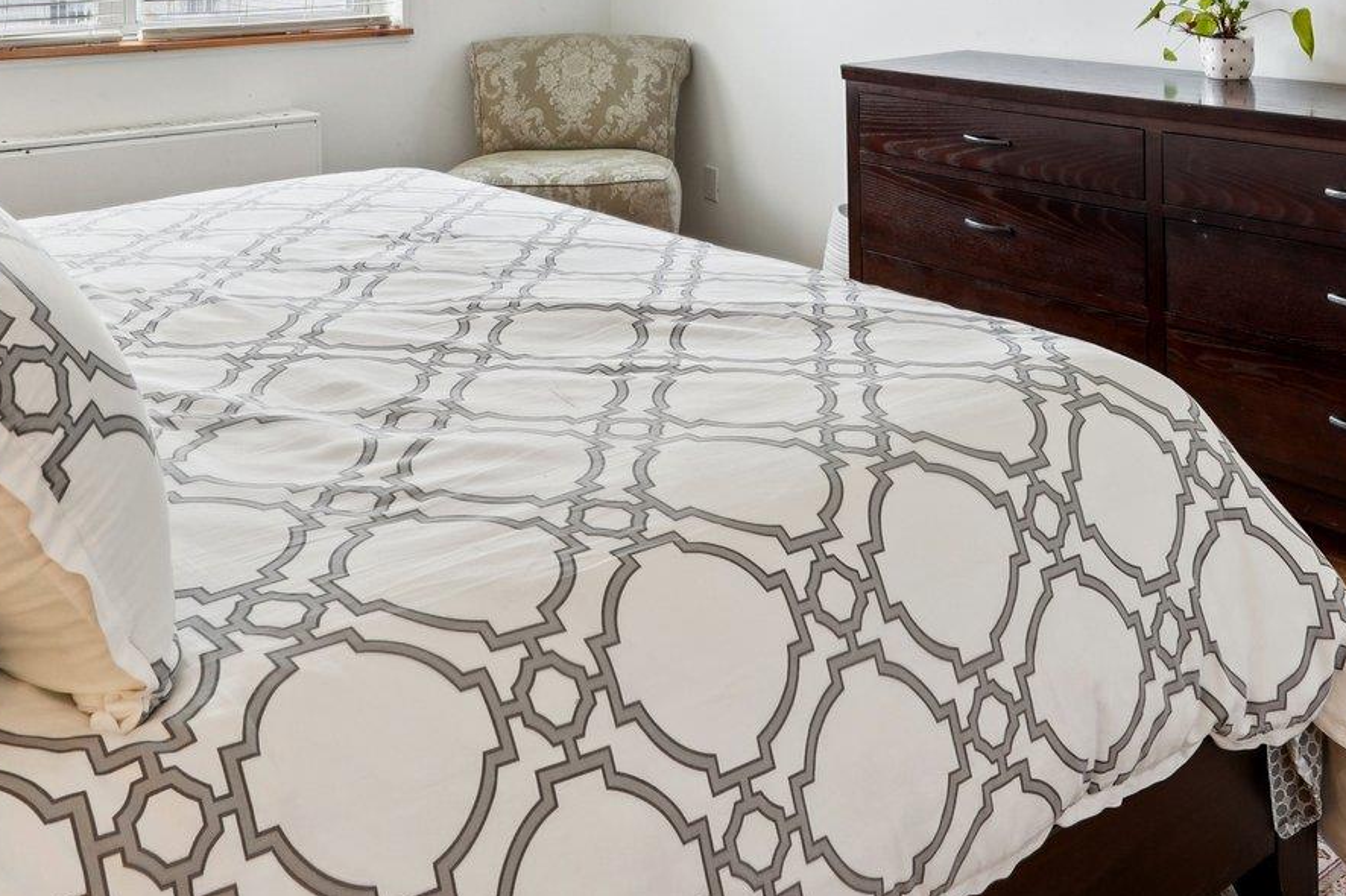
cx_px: 634
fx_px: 1383
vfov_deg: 32.3
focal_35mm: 37
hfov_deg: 51.9
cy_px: -52
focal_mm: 16
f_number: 9
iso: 400
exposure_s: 1/13
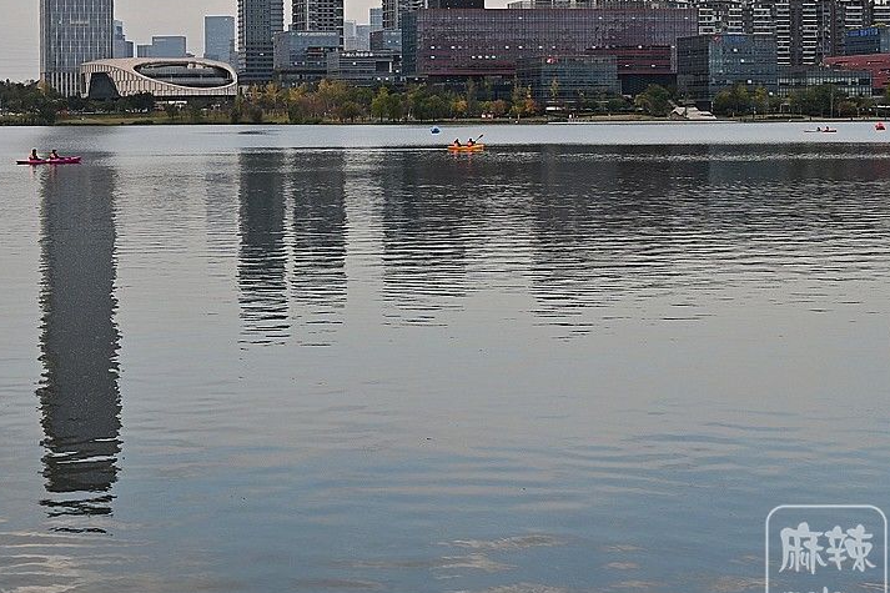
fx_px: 1705
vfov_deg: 19.6
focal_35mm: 69
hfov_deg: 28.5
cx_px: 159
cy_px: 147
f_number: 8
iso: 220
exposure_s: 1/200
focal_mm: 41
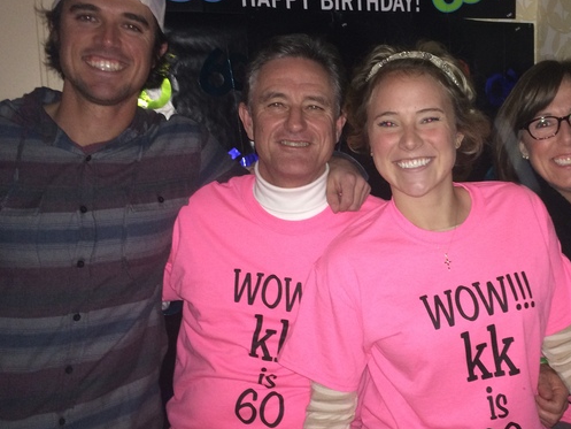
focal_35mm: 42
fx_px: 693
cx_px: 386
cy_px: 223
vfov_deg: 34.4
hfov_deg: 44.1
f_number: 2.2
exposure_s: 1/16
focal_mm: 4.15
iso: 160
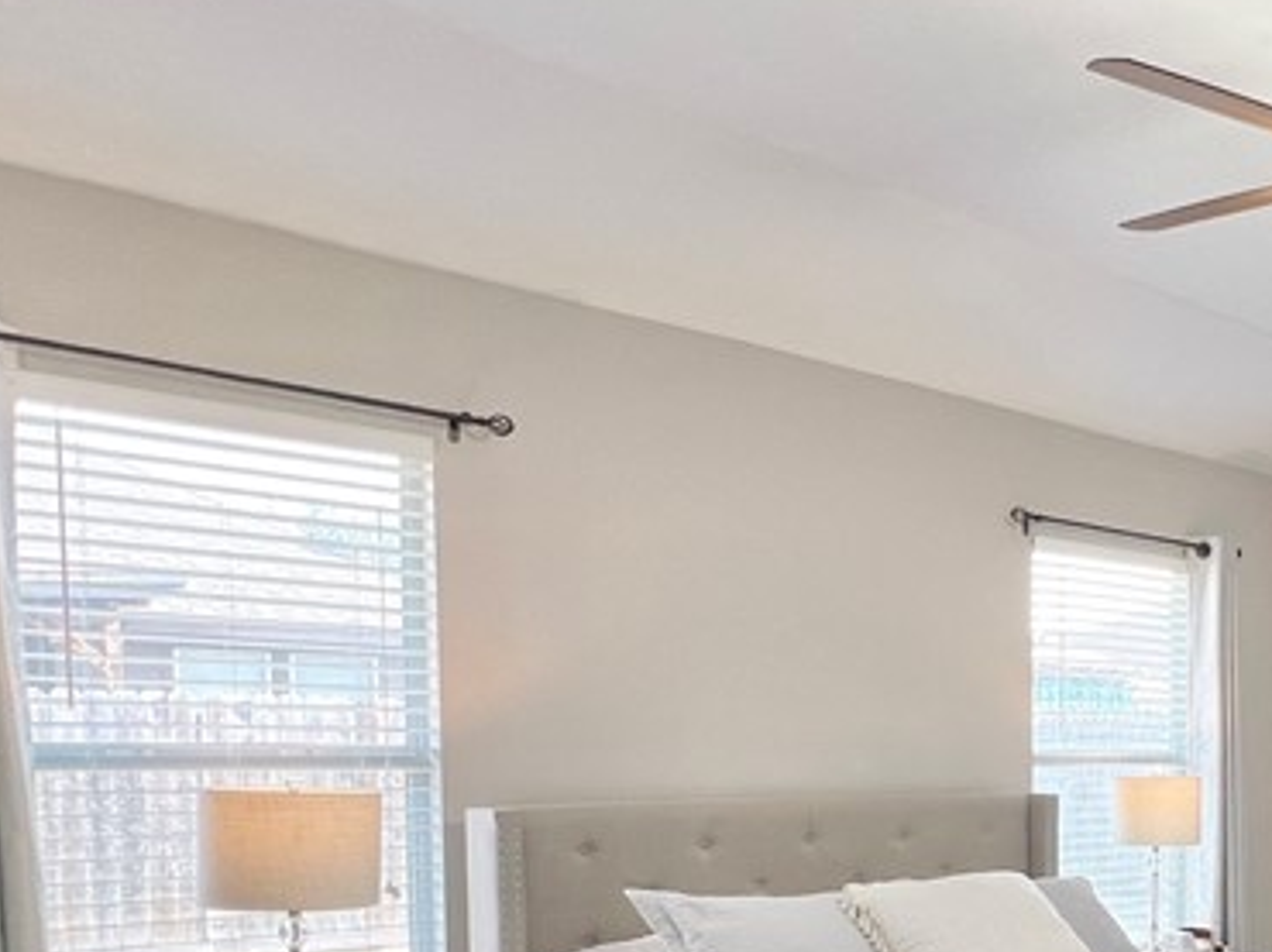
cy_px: 832
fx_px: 1322
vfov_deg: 37.4
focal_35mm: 36
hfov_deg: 42.2
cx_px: 1351
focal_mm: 1.57
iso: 100
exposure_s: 1/120
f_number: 1.8
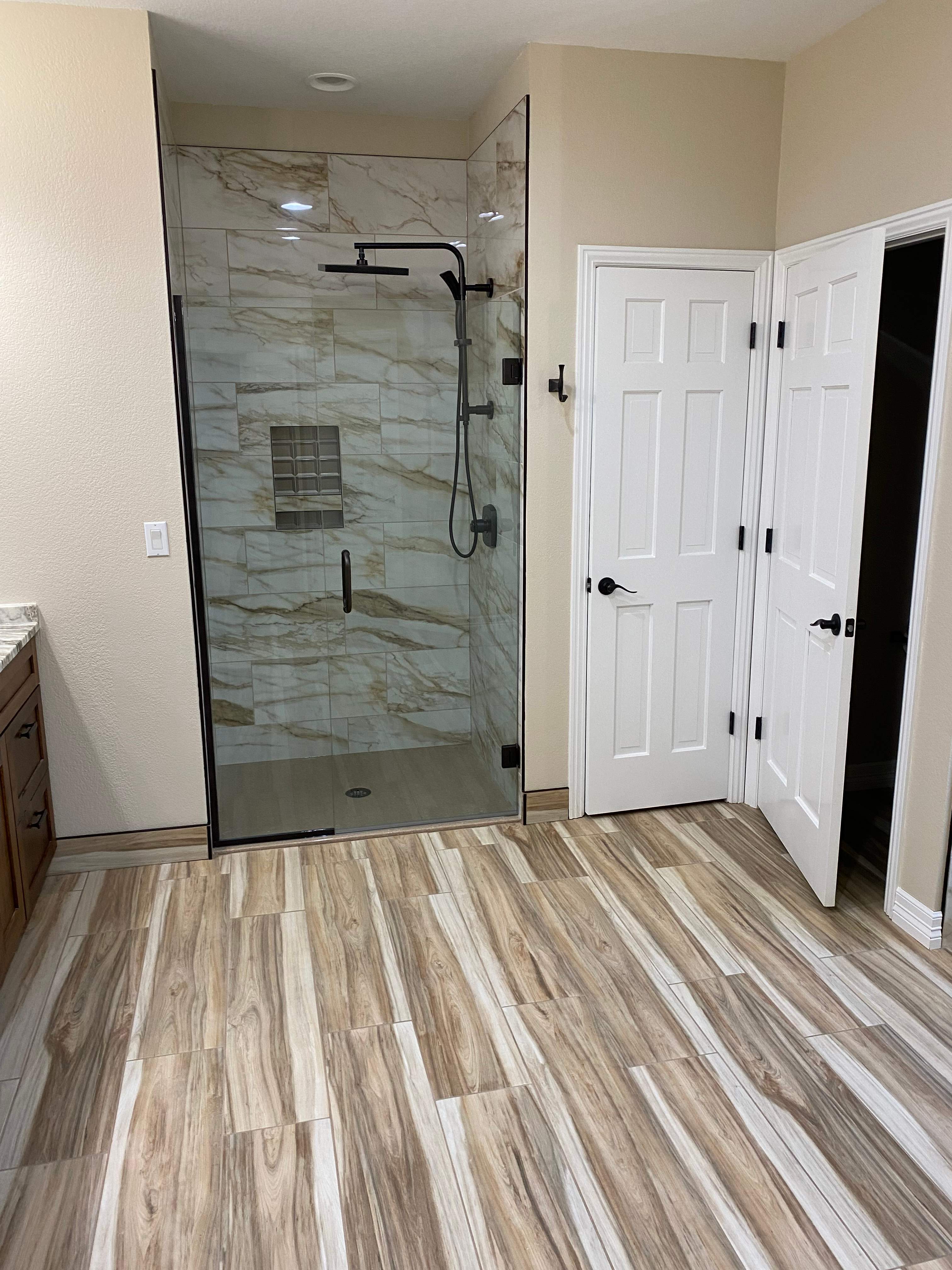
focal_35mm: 26
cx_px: 476
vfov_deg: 67.3
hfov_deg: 53.1
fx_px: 953
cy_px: 635
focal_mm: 4.25
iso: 100
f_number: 1.8
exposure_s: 1/60
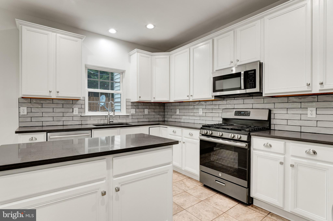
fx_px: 153
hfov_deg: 95.0
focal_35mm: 16
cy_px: 110
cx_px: 166
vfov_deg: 72.0
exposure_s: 1/2.5
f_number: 8
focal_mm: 11
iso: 100
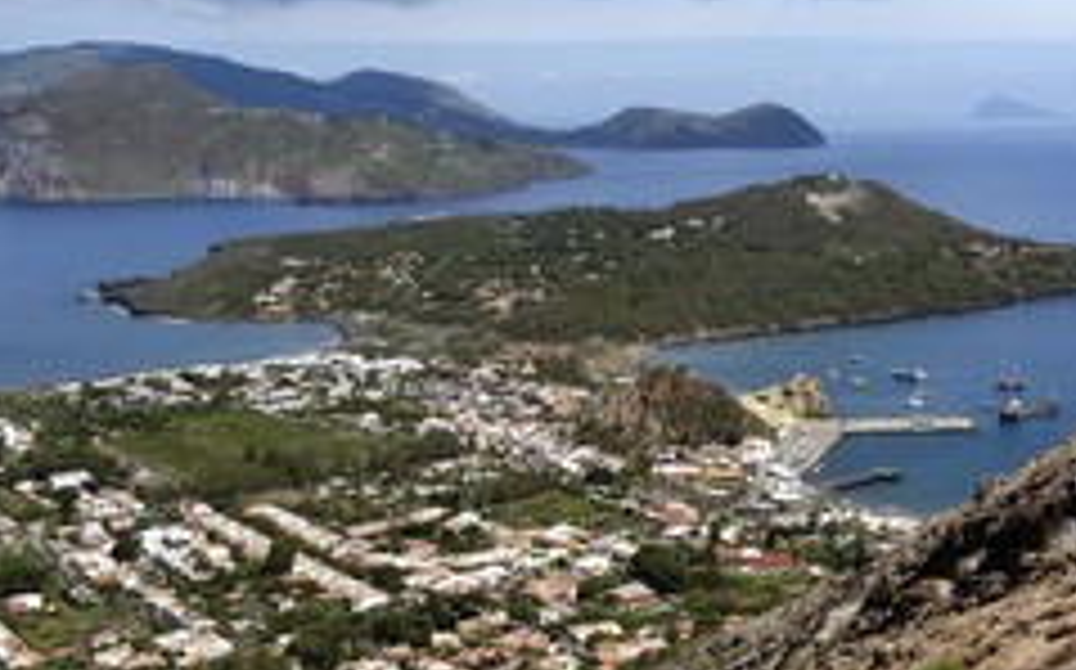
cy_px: 270
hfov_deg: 38.2
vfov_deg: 24.8
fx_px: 1524
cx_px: 756
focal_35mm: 52
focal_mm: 29
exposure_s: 1/320
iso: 200
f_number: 14
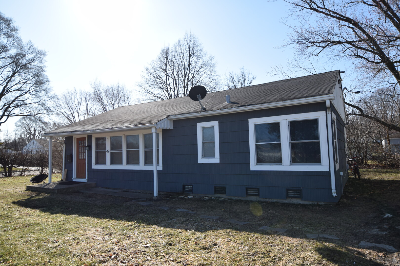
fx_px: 250
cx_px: 200
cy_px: 133
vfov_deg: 56.1
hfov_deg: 77.3
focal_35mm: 22
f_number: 7.1
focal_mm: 15
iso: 100
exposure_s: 1/200
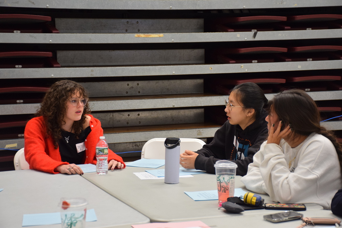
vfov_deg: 17.5
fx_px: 741
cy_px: 114
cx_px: 171
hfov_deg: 26.0
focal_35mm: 78
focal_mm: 52
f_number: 4.8
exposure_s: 1/60
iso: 1100
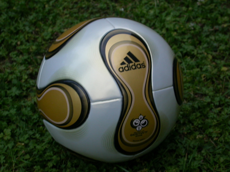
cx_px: 115
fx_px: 678
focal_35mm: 102
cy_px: 86
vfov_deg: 14.5
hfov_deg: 19.3
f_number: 4
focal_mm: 21.1
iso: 100
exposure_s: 1/22.4
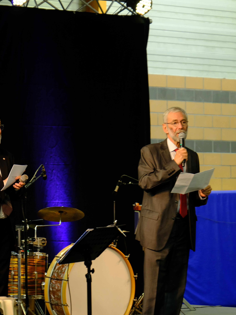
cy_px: 157
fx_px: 1554
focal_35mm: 171
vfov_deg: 11.6
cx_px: 67
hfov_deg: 8.7
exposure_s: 1/58
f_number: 5.3
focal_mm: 78.7
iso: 800
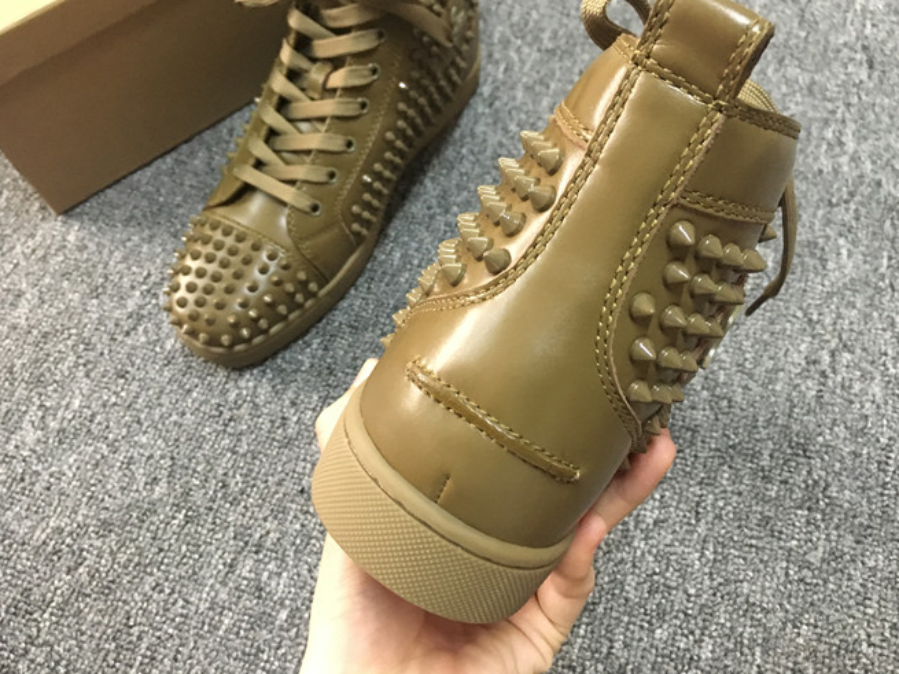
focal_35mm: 31
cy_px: 319
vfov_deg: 45.4
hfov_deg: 58.4
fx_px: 805
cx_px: 463
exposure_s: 1/17
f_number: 2.2
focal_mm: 4.15
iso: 250
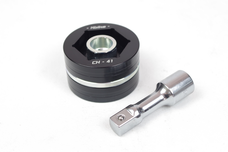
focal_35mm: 60
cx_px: 114
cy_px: 76
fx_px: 380
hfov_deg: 33.4
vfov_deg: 22.6
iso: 100
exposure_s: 1/13
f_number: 5
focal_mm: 40
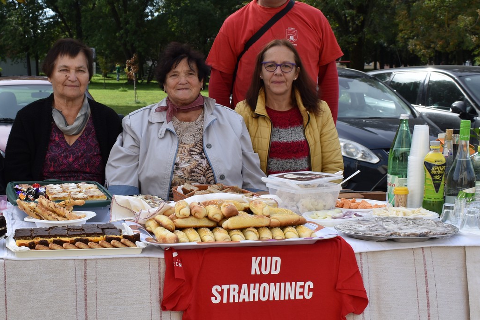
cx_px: 184
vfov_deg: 24.2
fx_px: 747
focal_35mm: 56
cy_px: 137
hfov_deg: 35.5
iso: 110
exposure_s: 1/250
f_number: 8
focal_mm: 24
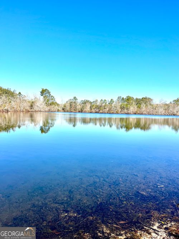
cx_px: 90
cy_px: 120
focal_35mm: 26
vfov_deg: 67.3
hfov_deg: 53.0
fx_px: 179
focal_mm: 5.1
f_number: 1.6
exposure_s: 1/3049
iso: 50
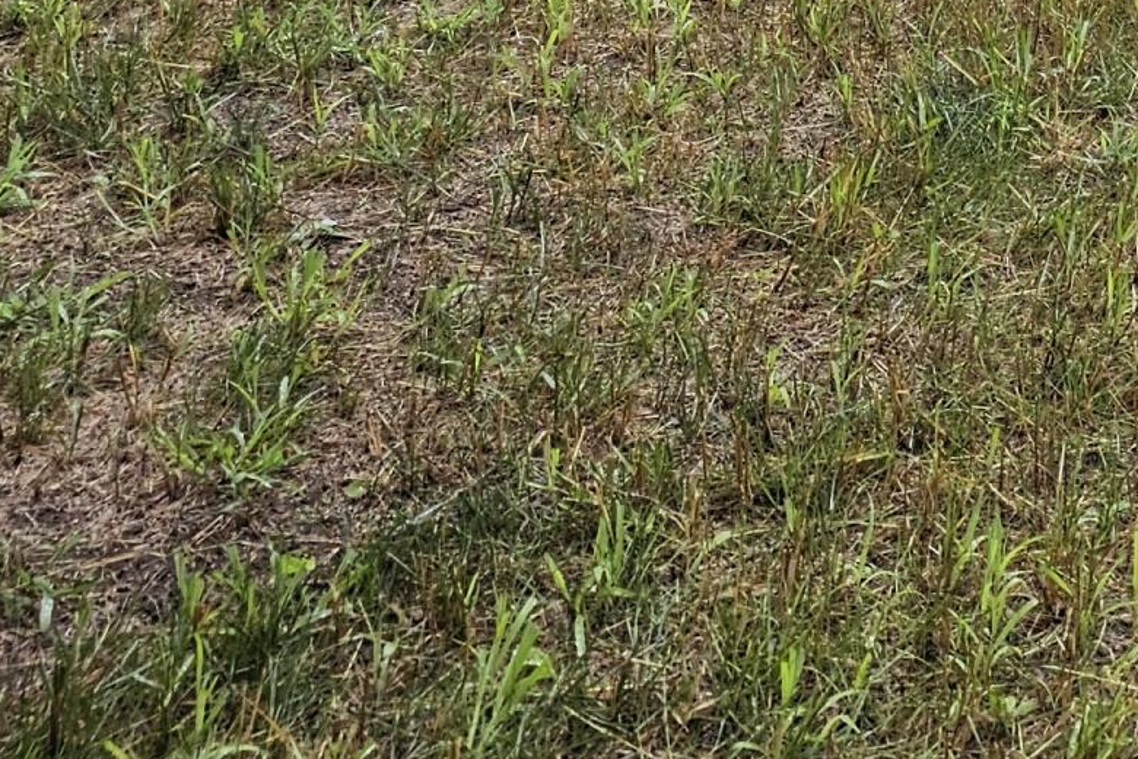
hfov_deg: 21.0
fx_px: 2908
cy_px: -782
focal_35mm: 92
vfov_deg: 12.9
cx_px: 1272
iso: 20
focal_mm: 6.3
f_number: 1.7
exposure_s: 1/120
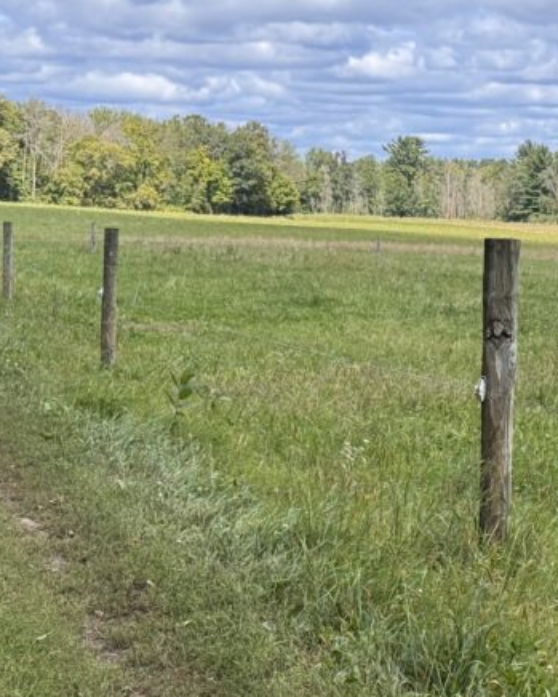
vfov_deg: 17.4
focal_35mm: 110
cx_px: 505
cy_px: 459
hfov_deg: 13.9
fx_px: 2270
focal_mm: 6.76
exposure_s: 1/1770
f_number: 1.78
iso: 64
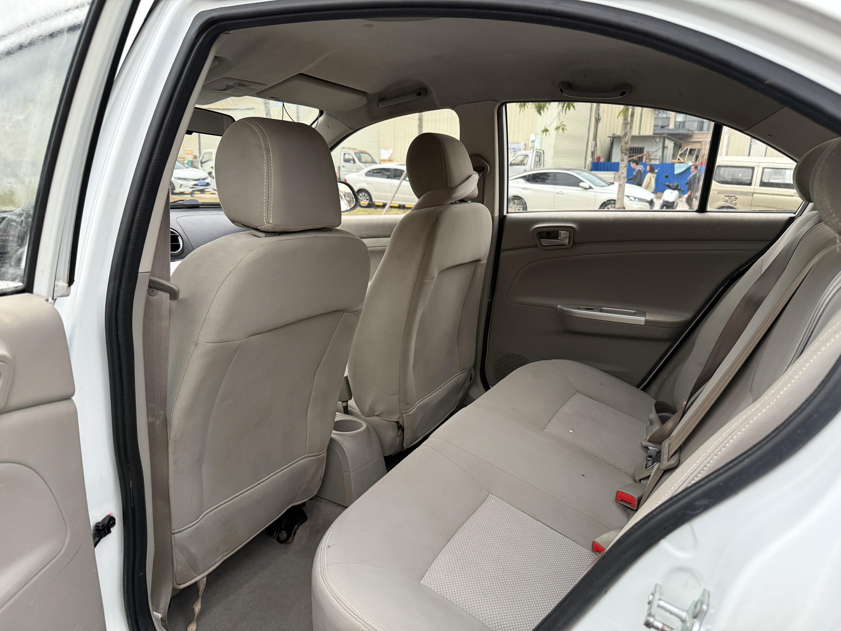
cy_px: 316
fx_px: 583
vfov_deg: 56.8
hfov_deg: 71.6
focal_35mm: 24
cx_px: 420
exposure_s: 1/60
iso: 320
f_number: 1.78
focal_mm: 6.76
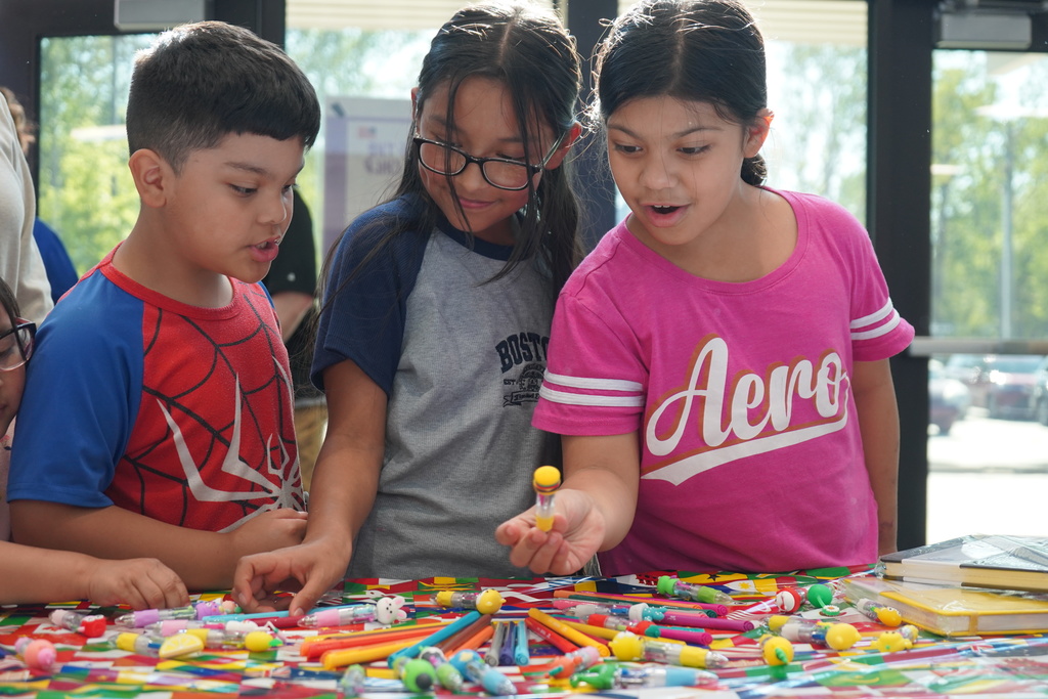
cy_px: 350
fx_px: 1514
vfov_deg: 26.0
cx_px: 524
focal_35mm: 52
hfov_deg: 38.2
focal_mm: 52
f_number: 4.5
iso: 1250
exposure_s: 1/160
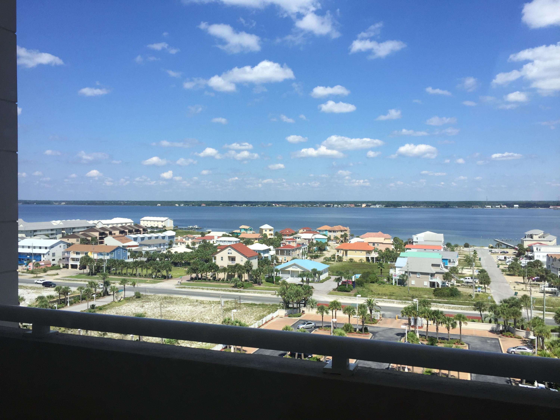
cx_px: 280
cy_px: 210
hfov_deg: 61.7
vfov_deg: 48.2
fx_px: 469
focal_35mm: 29
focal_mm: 4.15
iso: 32
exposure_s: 1/942
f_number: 2.2
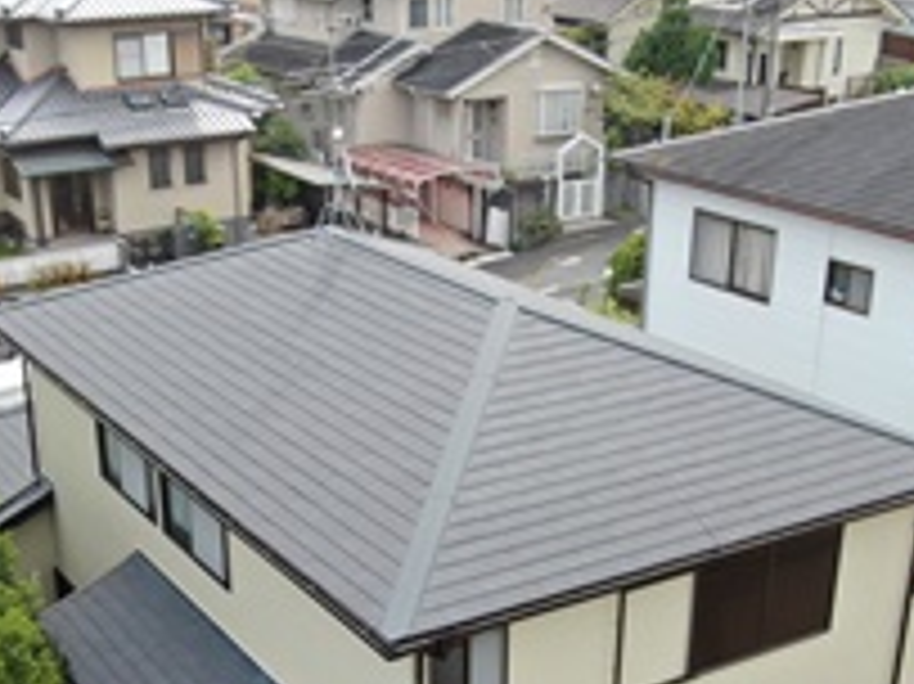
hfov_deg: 33.8
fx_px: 1504
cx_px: 396
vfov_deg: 25.2
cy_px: 554
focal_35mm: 57
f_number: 3.2
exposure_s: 1/320
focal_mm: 5.69
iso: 100
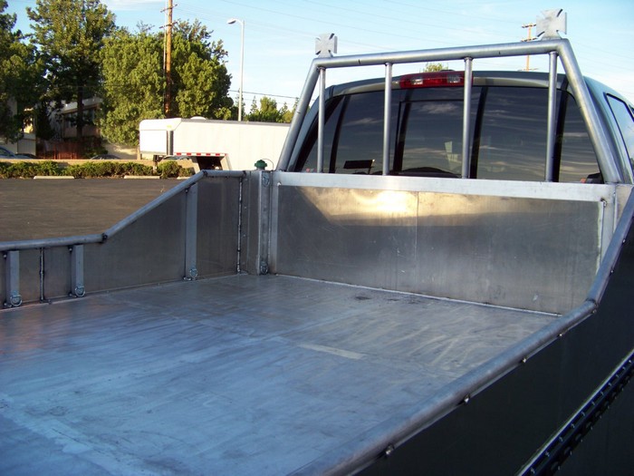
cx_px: 317
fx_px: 659
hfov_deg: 51.4
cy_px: 238
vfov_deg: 39.7
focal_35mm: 36
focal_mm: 5.85
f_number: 2.8
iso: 72
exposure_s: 1/320
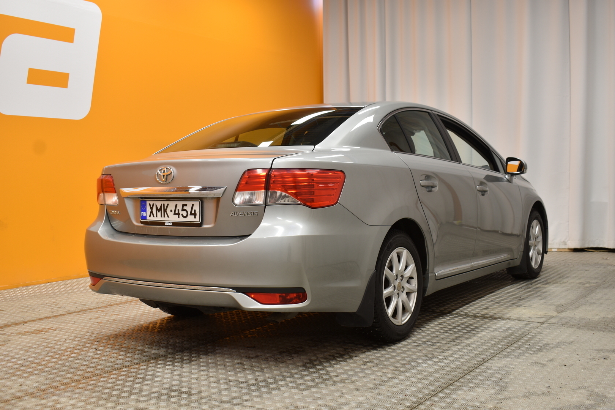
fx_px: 666
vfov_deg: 34.2
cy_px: 205
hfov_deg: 49.6
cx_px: 308
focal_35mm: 39
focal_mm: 26
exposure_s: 1/6
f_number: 6.3
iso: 100
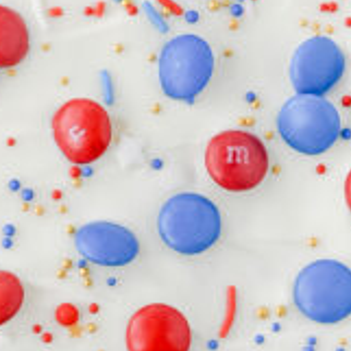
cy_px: 425
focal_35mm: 270
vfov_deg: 6.4
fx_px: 3097
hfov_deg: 6.5
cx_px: -23
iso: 360
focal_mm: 50
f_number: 8
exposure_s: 1/100
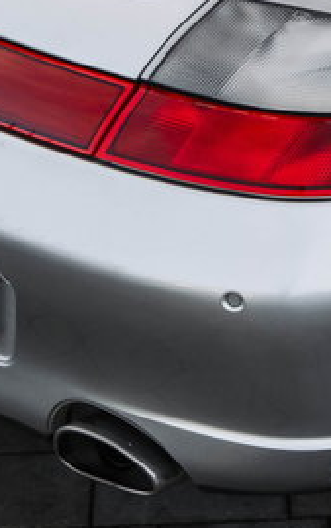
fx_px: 1961
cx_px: 286
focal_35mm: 136
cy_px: 70
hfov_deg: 9.6
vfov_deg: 15.2
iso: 125
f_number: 4
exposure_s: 1/160
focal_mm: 31.6
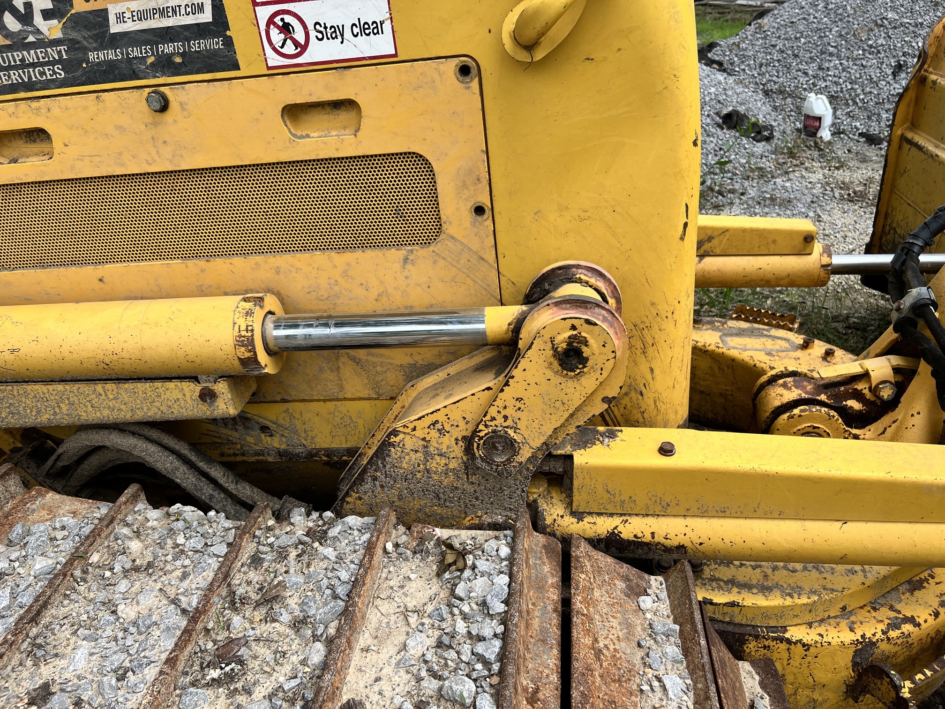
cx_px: 472
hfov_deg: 67.3
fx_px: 710
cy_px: 354
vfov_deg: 53.1
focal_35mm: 26
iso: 50
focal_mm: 5.7
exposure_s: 1/873
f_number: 1.5
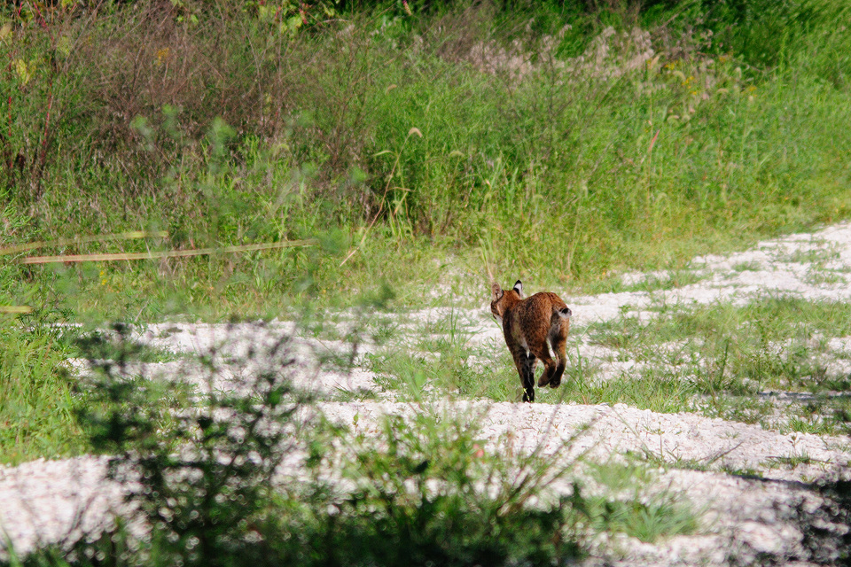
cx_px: 426
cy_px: 284
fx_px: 6027
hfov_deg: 8.1
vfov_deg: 5.4
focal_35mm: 255
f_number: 5.6
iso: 400
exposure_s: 1/1600
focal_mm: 170
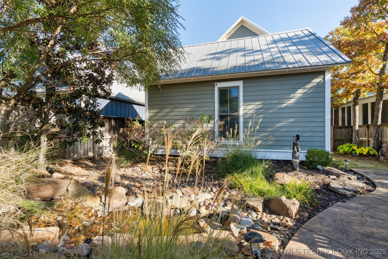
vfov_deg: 77.3
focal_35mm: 15
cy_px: 130
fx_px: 162
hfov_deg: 100.4
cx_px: 194
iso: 100
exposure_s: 1/200
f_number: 8
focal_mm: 10
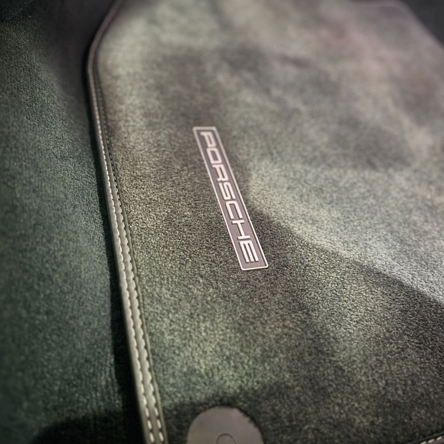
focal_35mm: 29
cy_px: 219
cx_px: 220
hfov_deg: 55.6
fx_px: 421
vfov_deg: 55.6
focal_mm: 6.76
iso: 2500
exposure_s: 1/9
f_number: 1.78
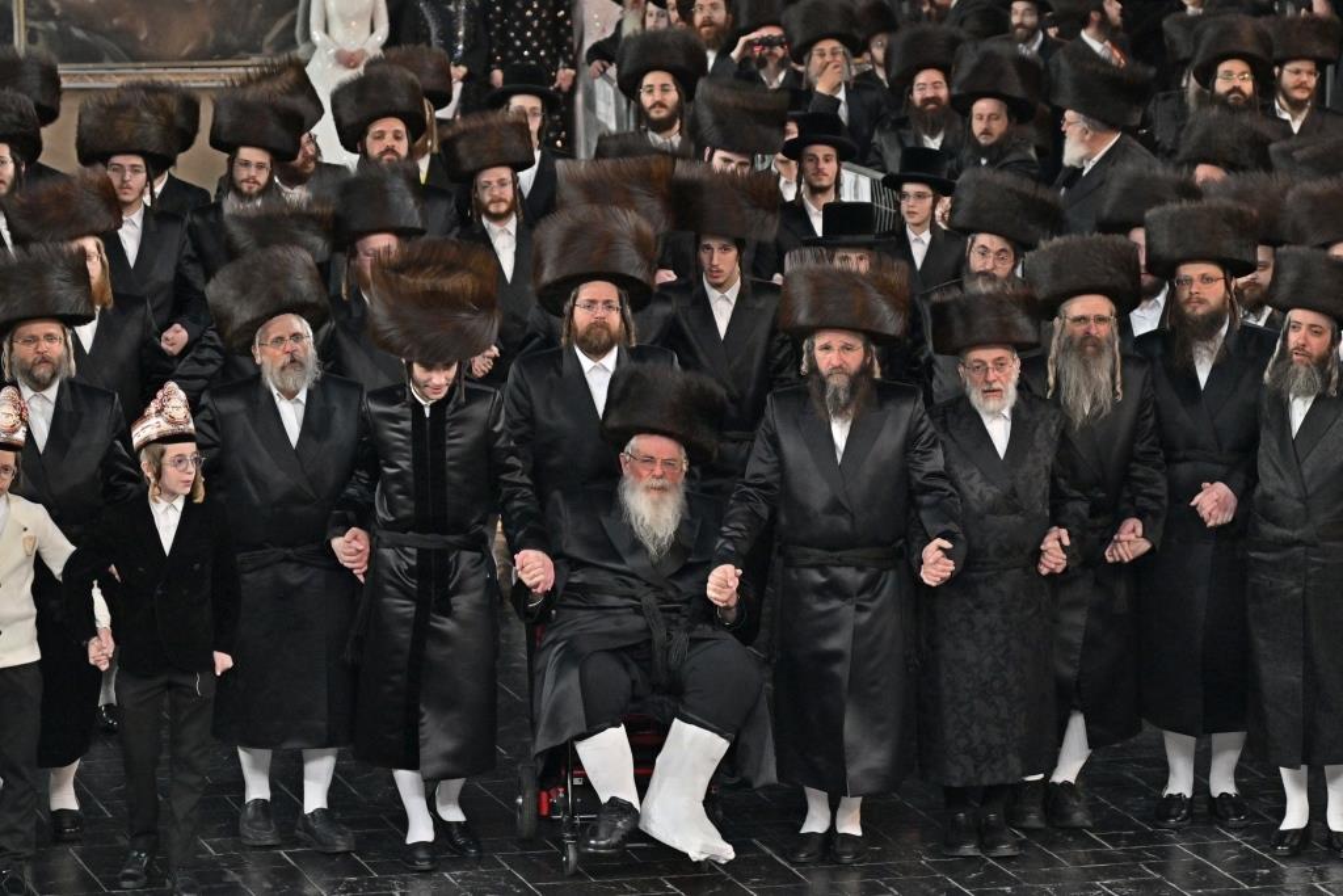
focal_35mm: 150
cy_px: 448
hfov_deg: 13.7
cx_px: 672
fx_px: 5596
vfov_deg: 9.2
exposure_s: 1/320
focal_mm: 100
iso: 1250
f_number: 4
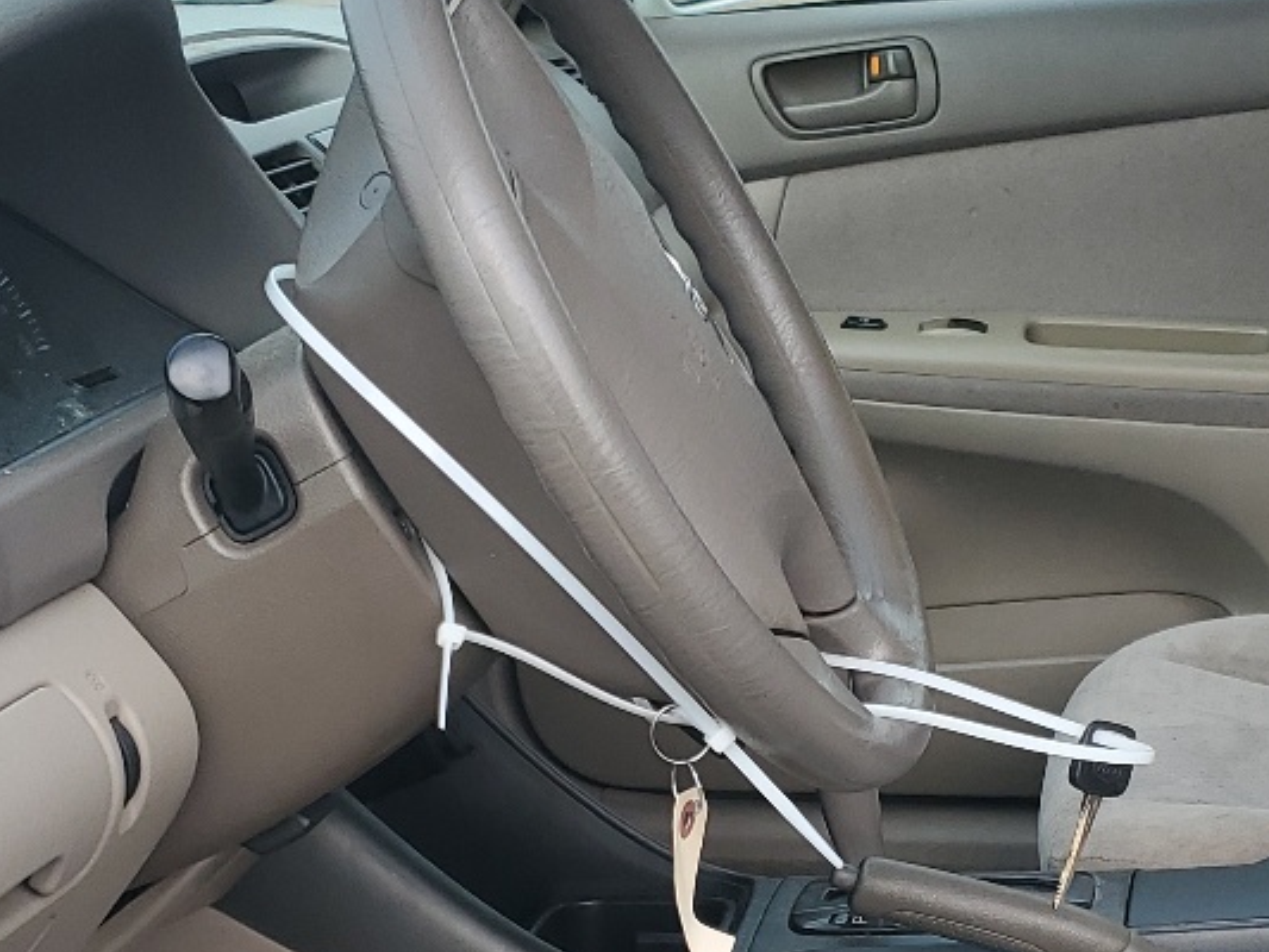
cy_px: 797
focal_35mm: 78
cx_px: 731
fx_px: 2860
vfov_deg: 18.7
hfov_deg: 25.0
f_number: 1.5
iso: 50
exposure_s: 1/526
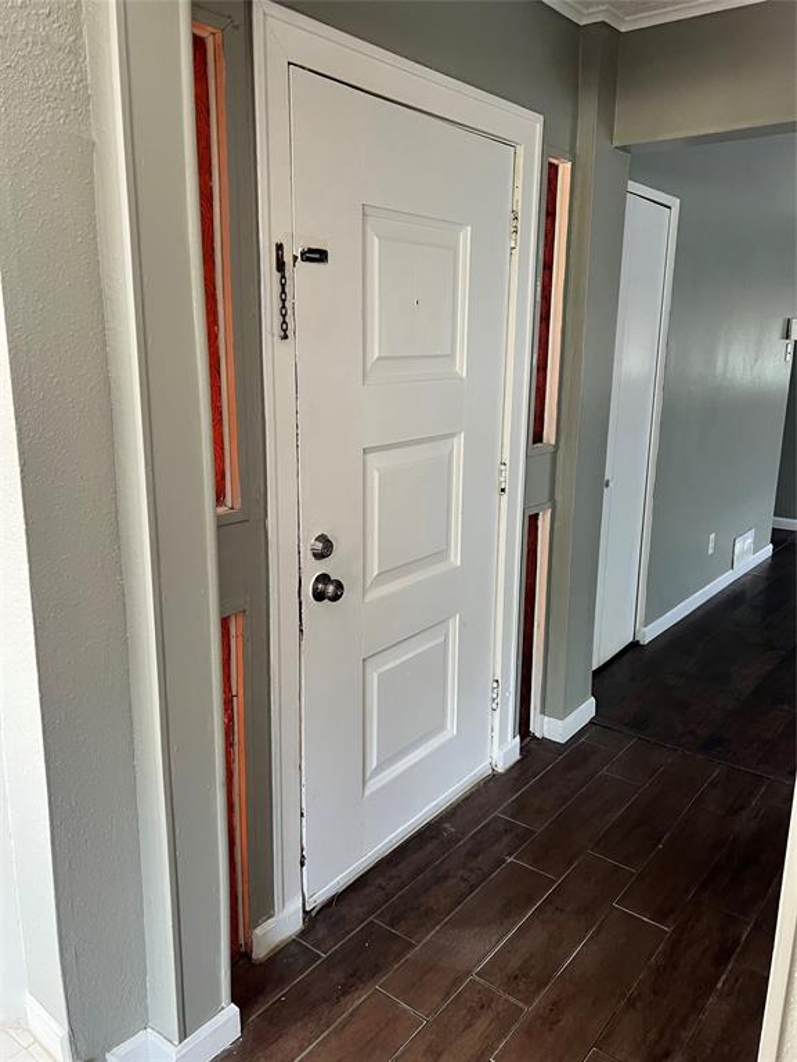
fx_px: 798
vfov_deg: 67.3
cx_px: 398
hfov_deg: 53.1
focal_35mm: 26
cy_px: 531
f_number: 1.5
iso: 200
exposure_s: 1/60
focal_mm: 5.7
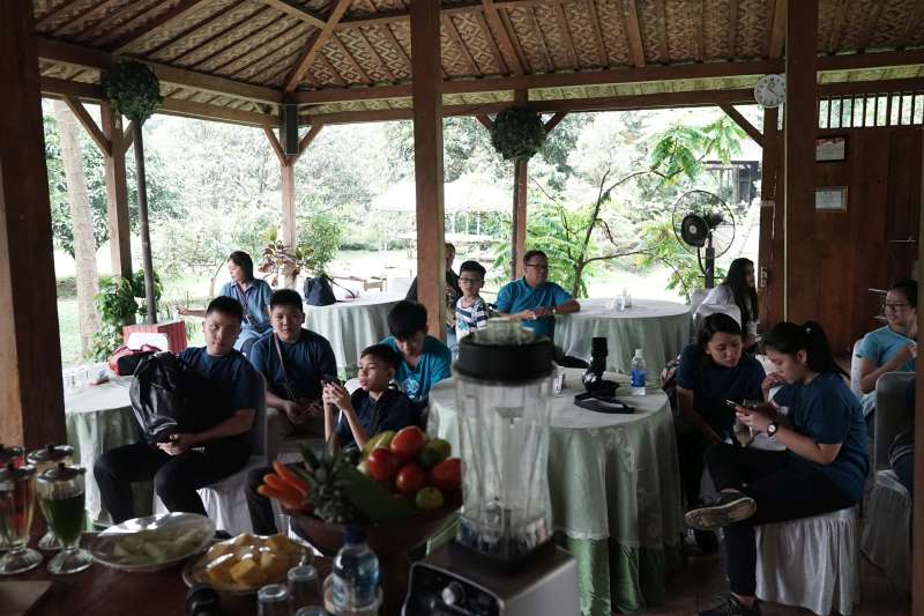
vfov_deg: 41.1
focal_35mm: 32
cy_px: 308
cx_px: 462
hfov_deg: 58.7
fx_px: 821
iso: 6400
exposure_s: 1/200
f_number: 5
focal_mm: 32
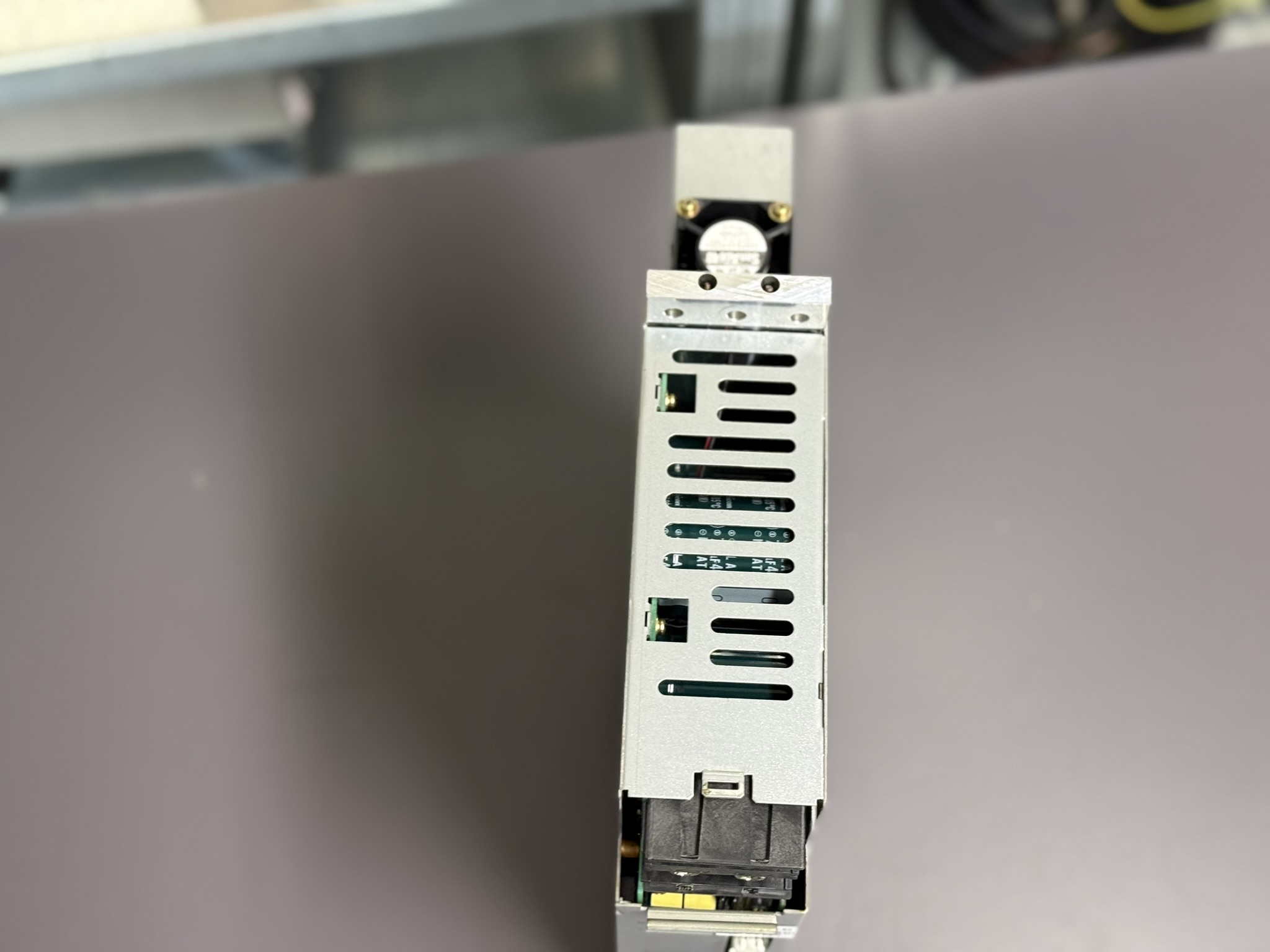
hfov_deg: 39.7
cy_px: 476
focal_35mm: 48
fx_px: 1761
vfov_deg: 30.3
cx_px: 635
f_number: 1.78
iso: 250
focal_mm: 6.76
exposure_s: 1/33
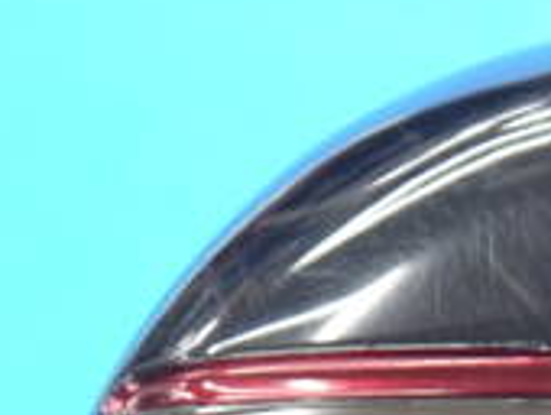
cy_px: 729
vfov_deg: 5.3
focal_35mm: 278
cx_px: 658
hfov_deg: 7.1
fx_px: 4431
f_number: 5.4
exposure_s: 1/40
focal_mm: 37
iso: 800
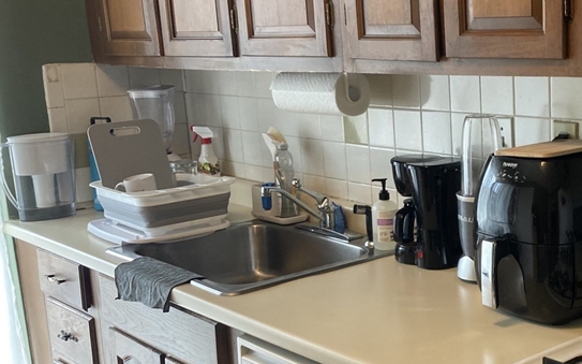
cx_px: 503
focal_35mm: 56
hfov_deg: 34.6
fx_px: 888
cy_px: 231
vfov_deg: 23.1
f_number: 1.8
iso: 100
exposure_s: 1/60
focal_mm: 3.99
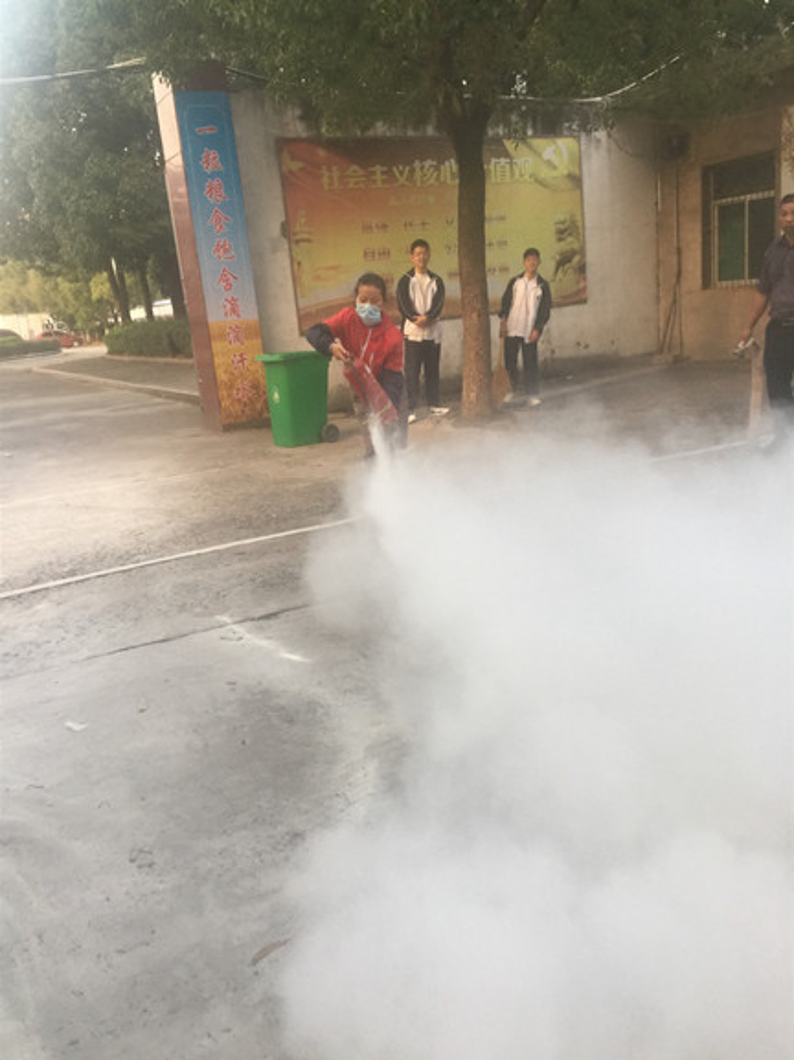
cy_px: 530
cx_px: 397
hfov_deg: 48.2
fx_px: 888
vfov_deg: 61.7
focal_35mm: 29
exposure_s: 1/33
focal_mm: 4.15
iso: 40
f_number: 2.2
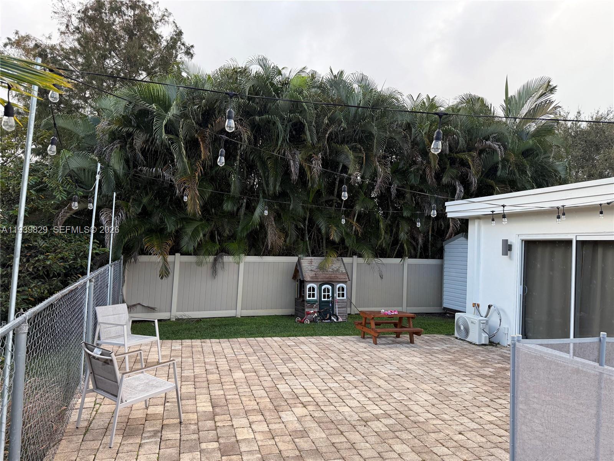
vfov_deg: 56.8
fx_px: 426
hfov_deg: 71.6
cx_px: 307
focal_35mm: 24
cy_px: 230
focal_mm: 6.76
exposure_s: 1/735
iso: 100
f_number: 1.78
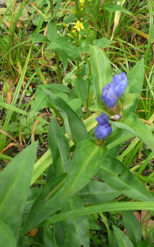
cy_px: 100
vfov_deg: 26.4
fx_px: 524
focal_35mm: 78
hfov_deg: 16.7
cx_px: 96
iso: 100
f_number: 4
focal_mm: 6.8
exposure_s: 1/125
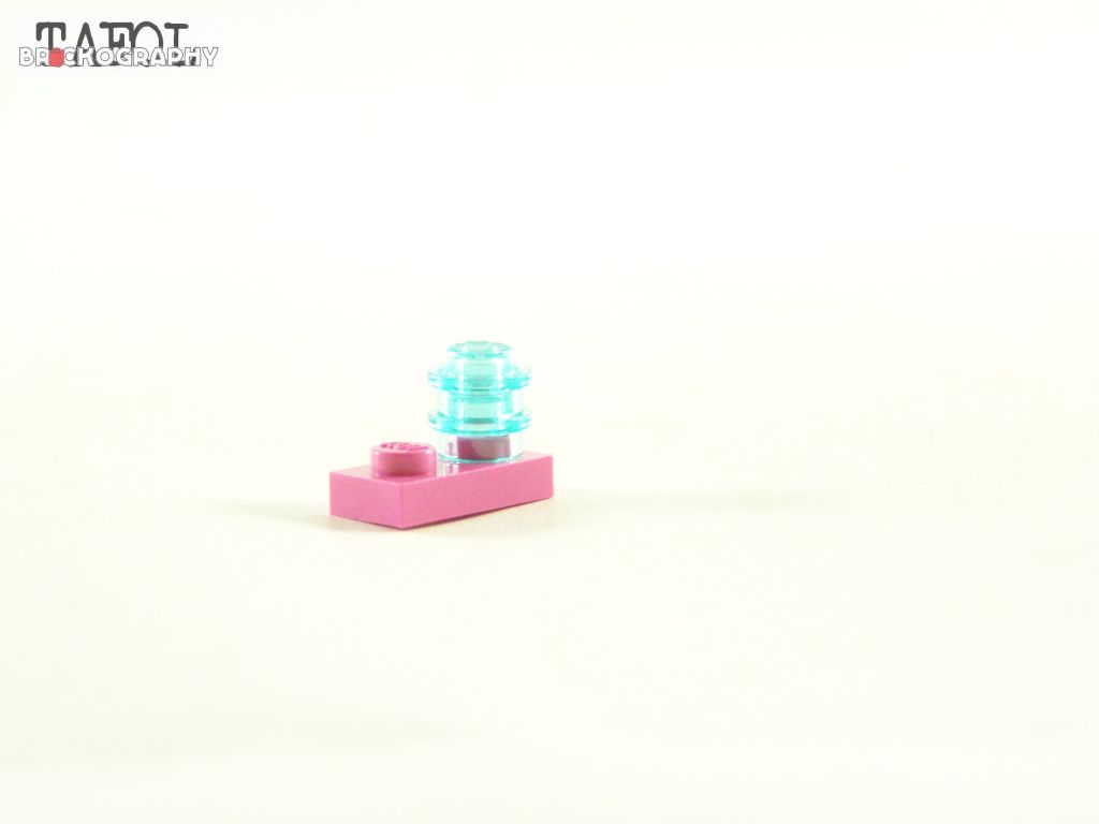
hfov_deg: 18.7
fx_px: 3334
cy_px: 412
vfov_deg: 14.1
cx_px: 550
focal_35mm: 105
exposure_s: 1/60
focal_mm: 17.5
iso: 400
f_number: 3.2
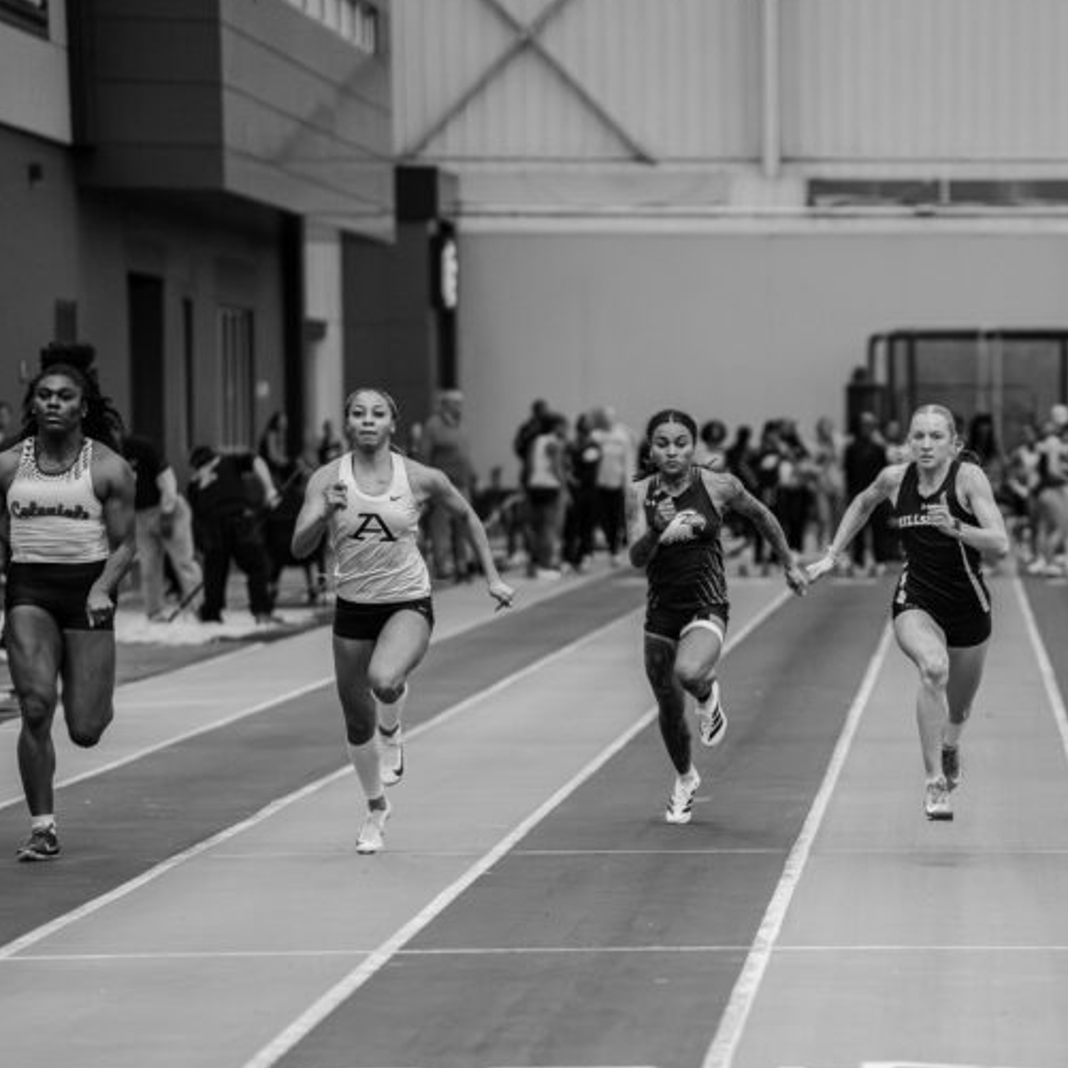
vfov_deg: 8.1
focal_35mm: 216
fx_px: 7555
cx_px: 915
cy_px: 596
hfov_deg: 8.1
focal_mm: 148.3
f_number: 2.8
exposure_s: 1/2000
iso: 10000
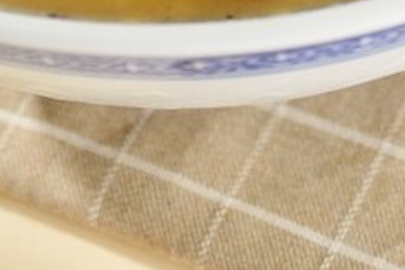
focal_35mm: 282
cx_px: 277
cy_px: -418
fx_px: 3172
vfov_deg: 4.7
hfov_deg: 7.3
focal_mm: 55
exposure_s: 1/160
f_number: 5.6
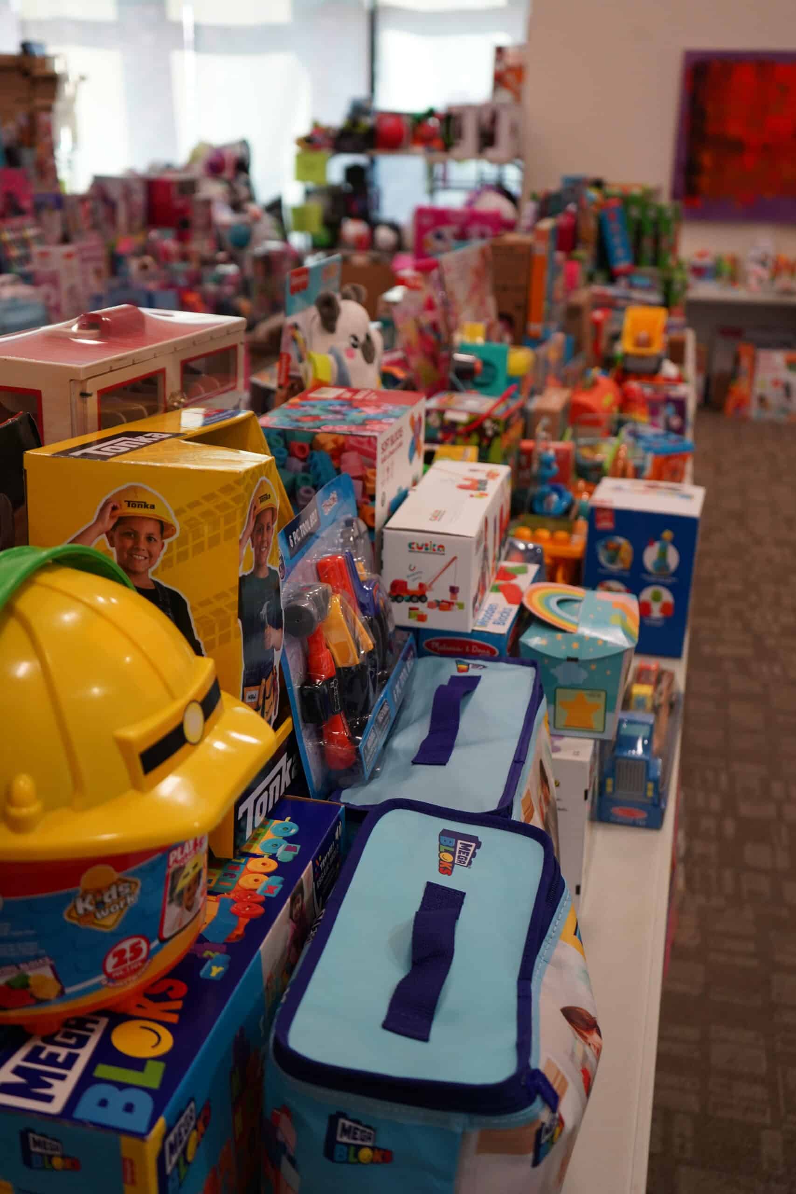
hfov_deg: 36.9
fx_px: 1194
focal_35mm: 36
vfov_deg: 53.1
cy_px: 597
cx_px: 398
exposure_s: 1/160
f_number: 4
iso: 2000
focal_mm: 36
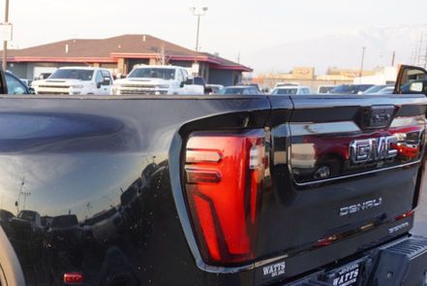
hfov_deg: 28.1
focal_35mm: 66
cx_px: -23
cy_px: 232
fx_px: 786
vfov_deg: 20.4
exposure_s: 1/60
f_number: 4
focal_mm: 19
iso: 100
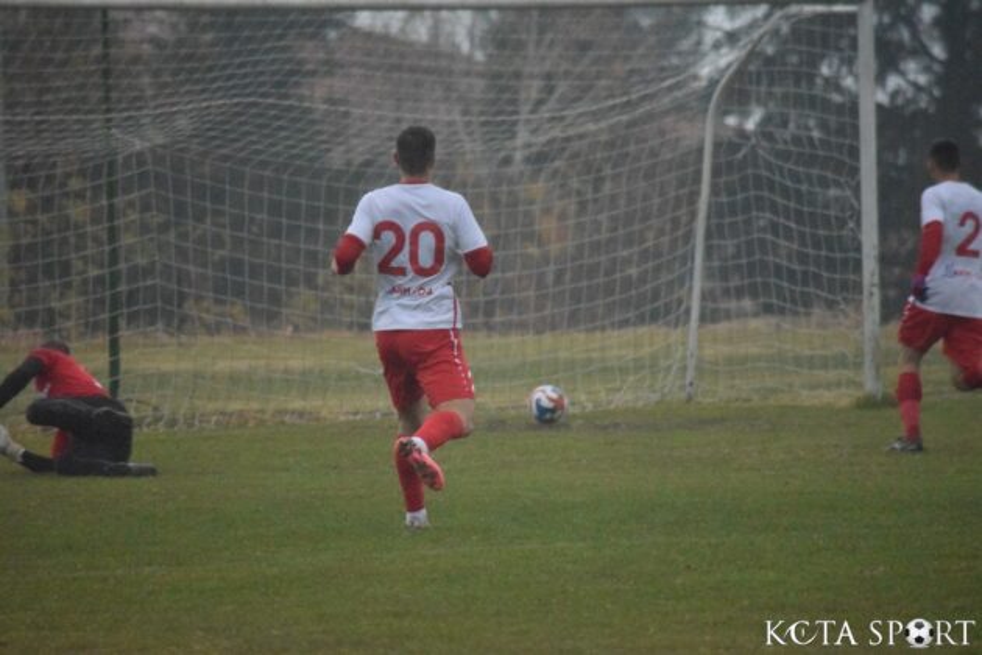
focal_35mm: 420
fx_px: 11456
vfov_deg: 3.3
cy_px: 328
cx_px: 491
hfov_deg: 4.9
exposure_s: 1/640
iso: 12800
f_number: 5.6
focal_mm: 280
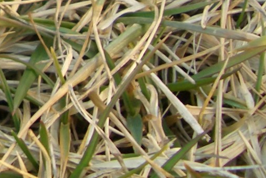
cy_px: -190
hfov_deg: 11.6
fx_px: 1212
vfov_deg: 8.0
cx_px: -215
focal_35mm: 164
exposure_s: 1/80
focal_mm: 5.8
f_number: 2.6
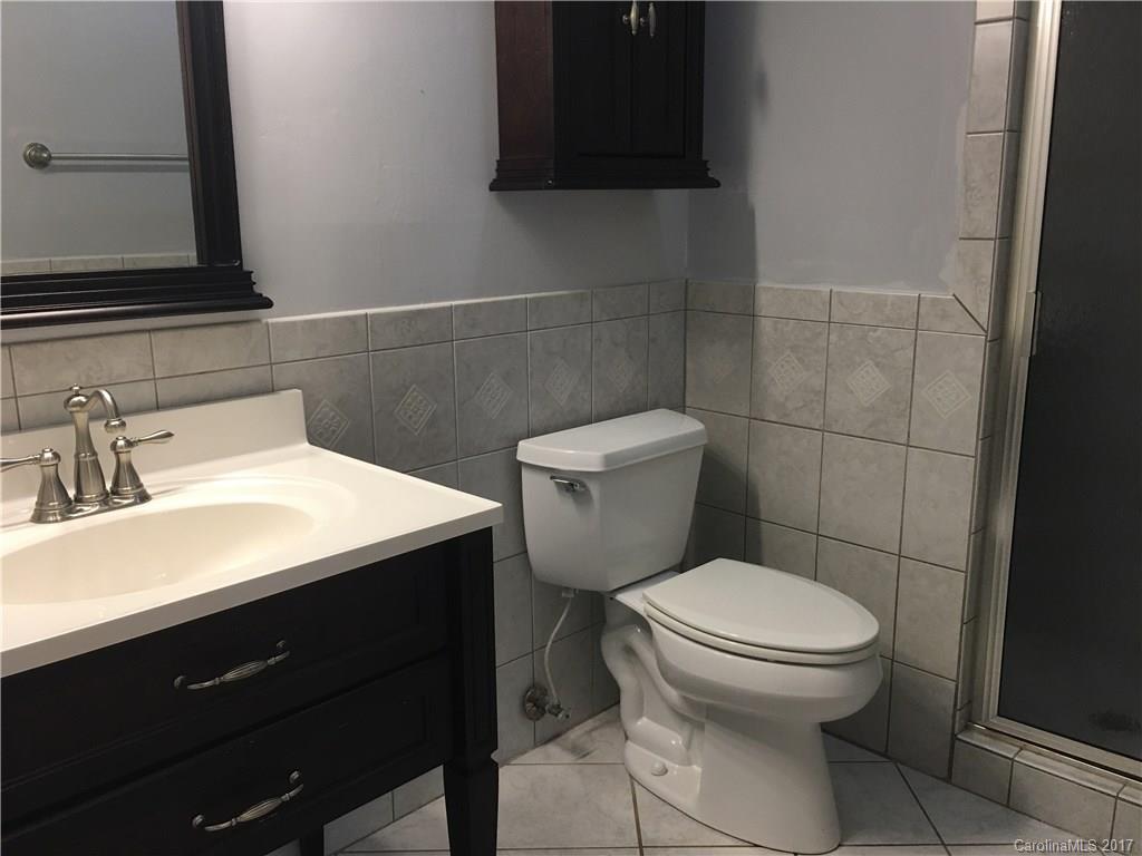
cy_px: 428
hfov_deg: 61.7
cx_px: 571
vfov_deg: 48.2
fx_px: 957
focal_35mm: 29
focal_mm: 4.15
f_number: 2.2
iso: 40
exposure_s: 1/30
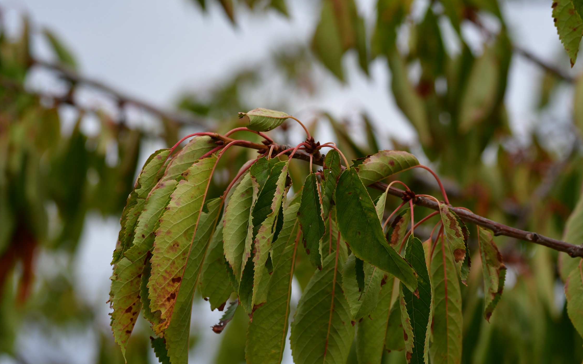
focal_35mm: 206
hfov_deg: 10.2
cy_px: 216
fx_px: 3273
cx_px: 253
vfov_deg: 6.4
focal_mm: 116
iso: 250
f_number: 7.1
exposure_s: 1/640
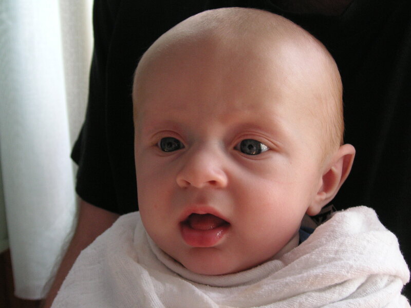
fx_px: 594
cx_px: 206
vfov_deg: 29.1
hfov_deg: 38.2
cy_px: 154
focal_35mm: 50
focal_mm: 8.4
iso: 80
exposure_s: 1/45
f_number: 3.4
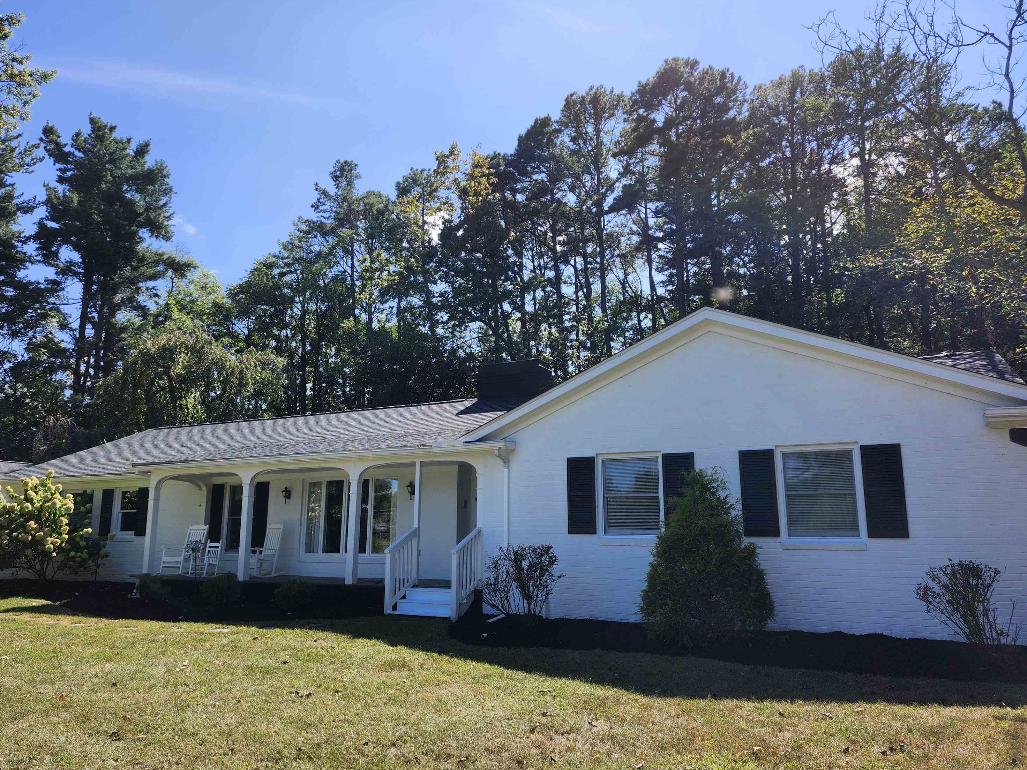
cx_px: 497
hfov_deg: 71.6
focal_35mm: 24
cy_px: 392
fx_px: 712
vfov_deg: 56.8
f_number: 1.8
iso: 25
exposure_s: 1/1192
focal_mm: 5.54
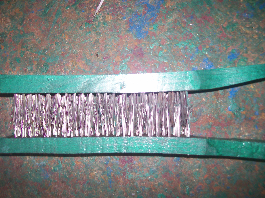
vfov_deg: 39.7
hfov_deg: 51.4
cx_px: 132
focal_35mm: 36
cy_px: 99
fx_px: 276
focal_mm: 6
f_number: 2.7
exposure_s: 1/64
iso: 80
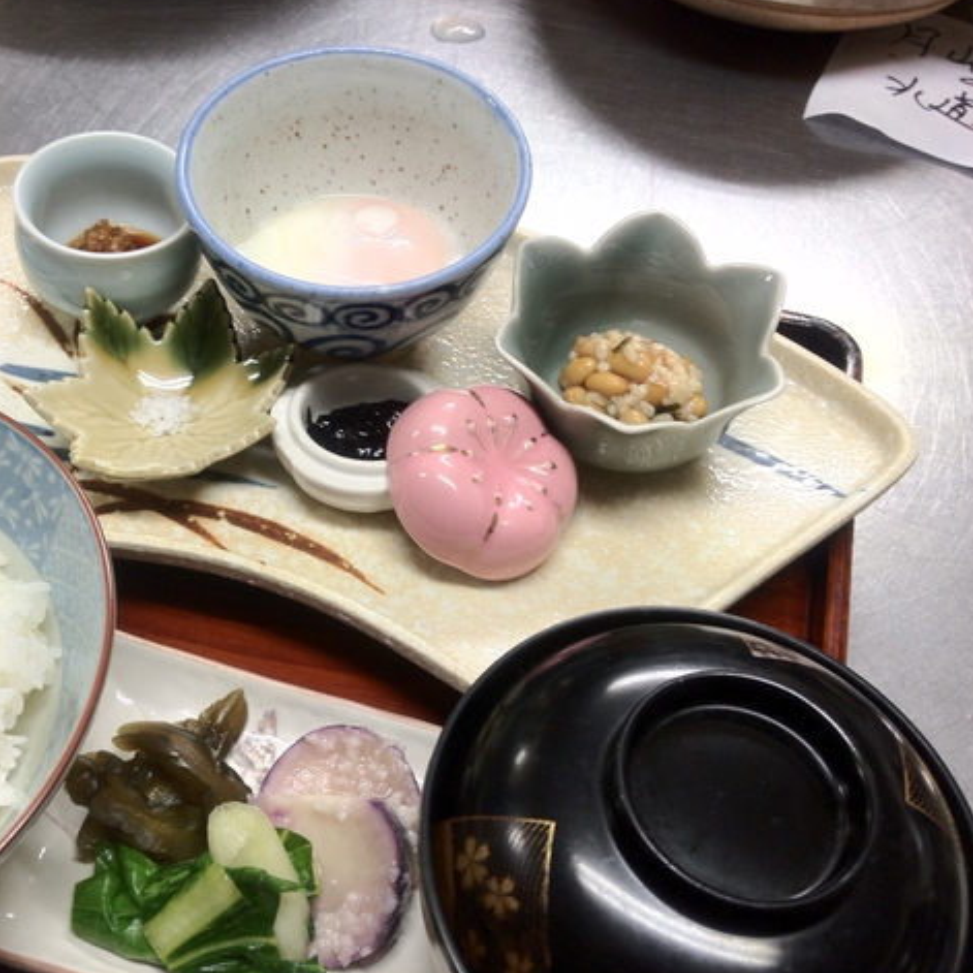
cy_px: 483
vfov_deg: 40.0
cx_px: 326
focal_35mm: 42
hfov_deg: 39.6
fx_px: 1336
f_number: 2.4
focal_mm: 4.28
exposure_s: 1/20
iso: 80
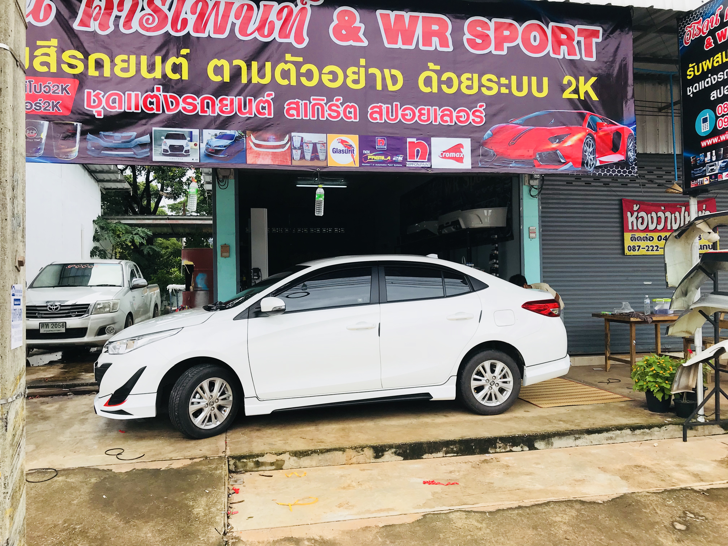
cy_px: 273
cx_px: 364
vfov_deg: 49.7
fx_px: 589
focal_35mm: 28
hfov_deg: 63.4
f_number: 1.8
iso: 20
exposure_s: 1/1198
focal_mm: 3.99
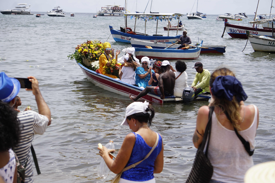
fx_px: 630
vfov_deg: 16.6
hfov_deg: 24.6
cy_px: 92
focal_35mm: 82
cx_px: 138
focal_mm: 55
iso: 100
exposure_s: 1/500
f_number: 5.6
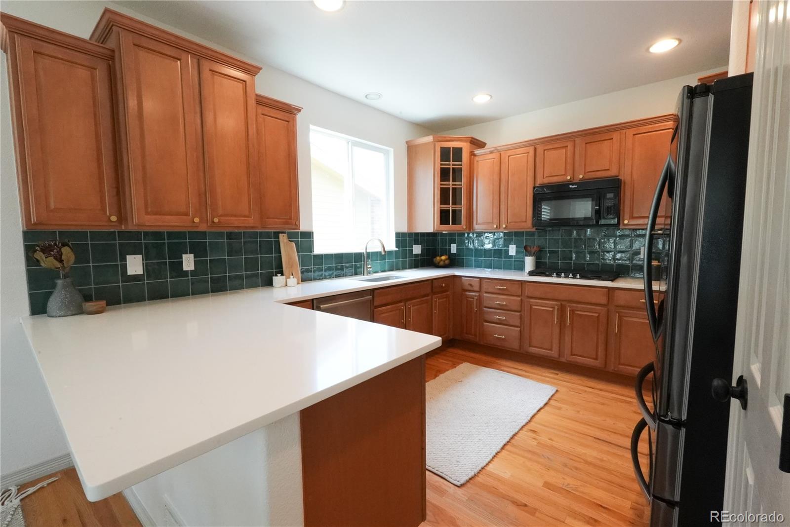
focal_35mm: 16
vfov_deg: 73.8
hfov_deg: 96.7
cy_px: 264
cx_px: 395
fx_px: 351
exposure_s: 1/50
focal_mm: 16
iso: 8000
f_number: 22
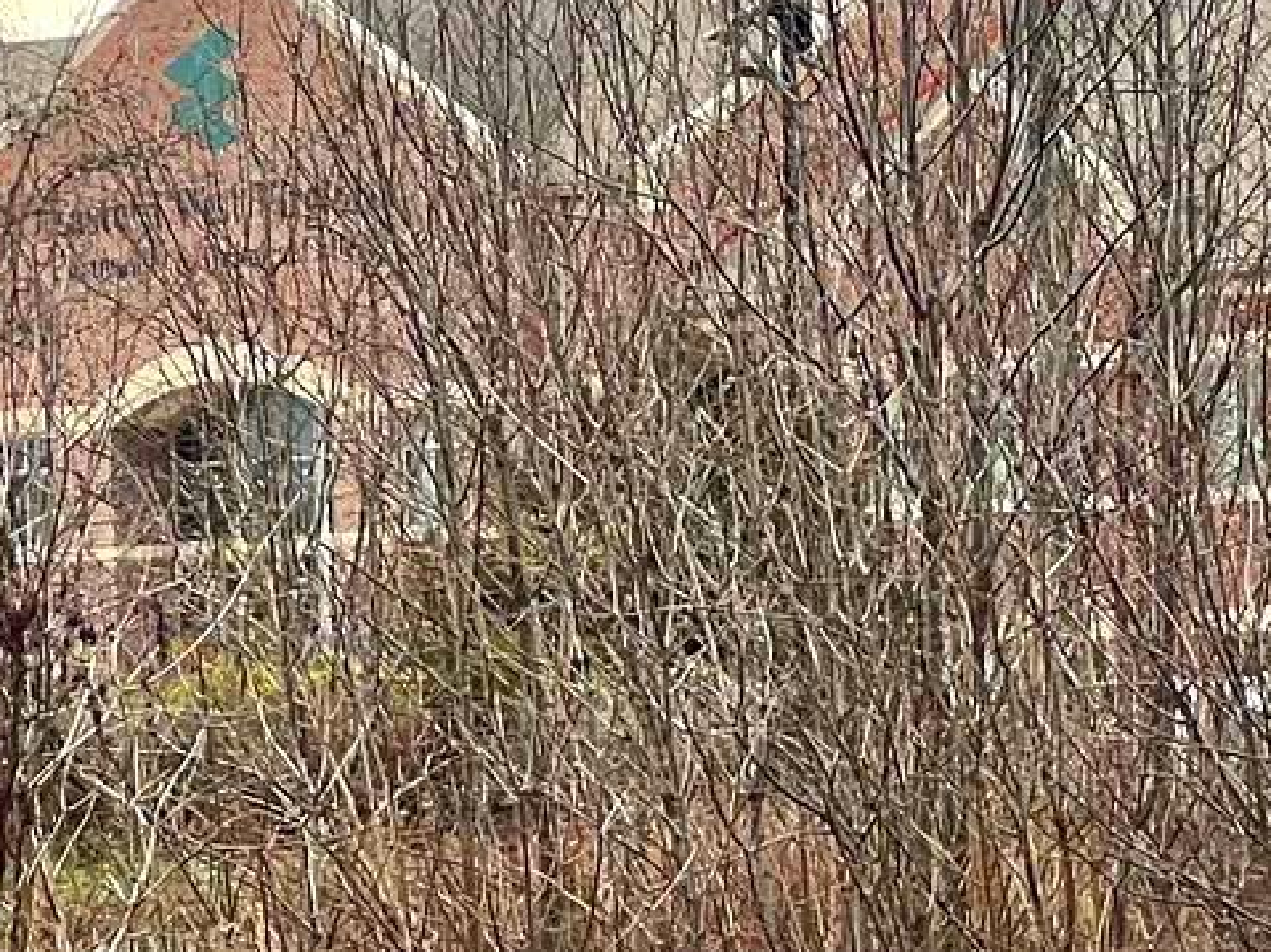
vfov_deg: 4.5
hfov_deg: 6.0
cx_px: 1369
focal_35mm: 329
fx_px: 12077
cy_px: 1246
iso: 32
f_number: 2.8
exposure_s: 1/169
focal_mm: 9
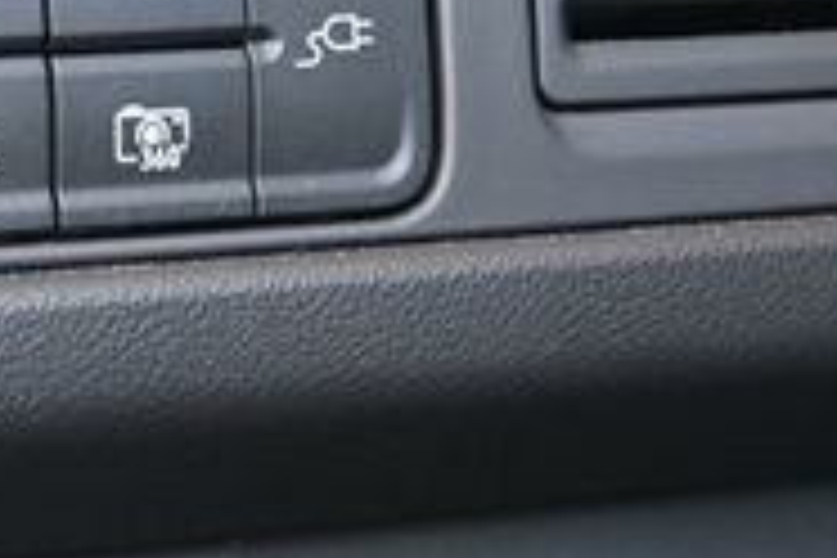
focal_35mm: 155
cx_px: 112
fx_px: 3603
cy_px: 598
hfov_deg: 13.2
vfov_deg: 8.8
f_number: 4.8
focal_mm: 30
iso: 1100
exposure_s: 1/50
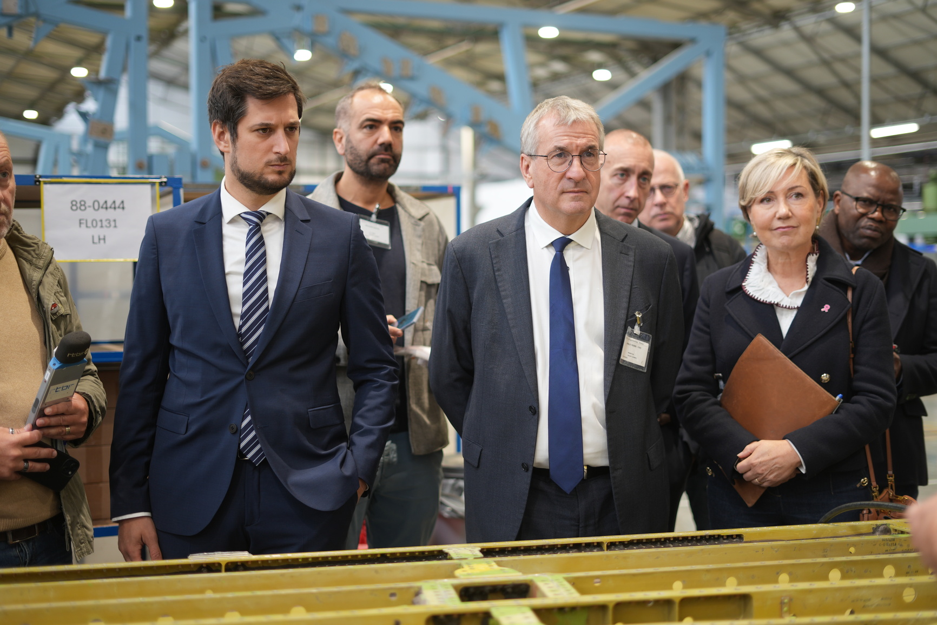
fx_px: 1301
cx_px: 468
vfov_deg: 27.0
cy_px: 312
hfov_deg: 39.6
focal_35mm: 50
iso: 160
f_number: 1.8
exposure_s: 1/50
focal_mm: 50
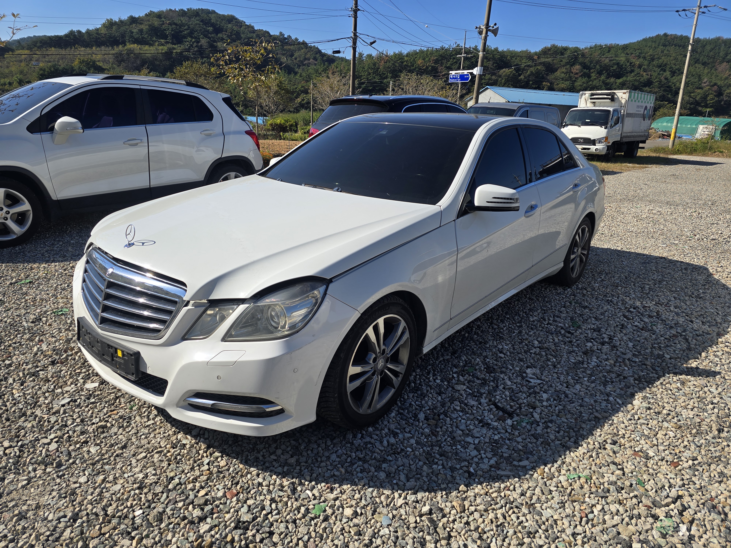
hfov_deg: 73.9
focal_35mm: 23
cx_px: 366
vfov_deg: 58.9
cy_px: 274
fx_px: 486
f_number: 1.7
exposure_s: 1/861
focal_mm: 6.3
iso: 12
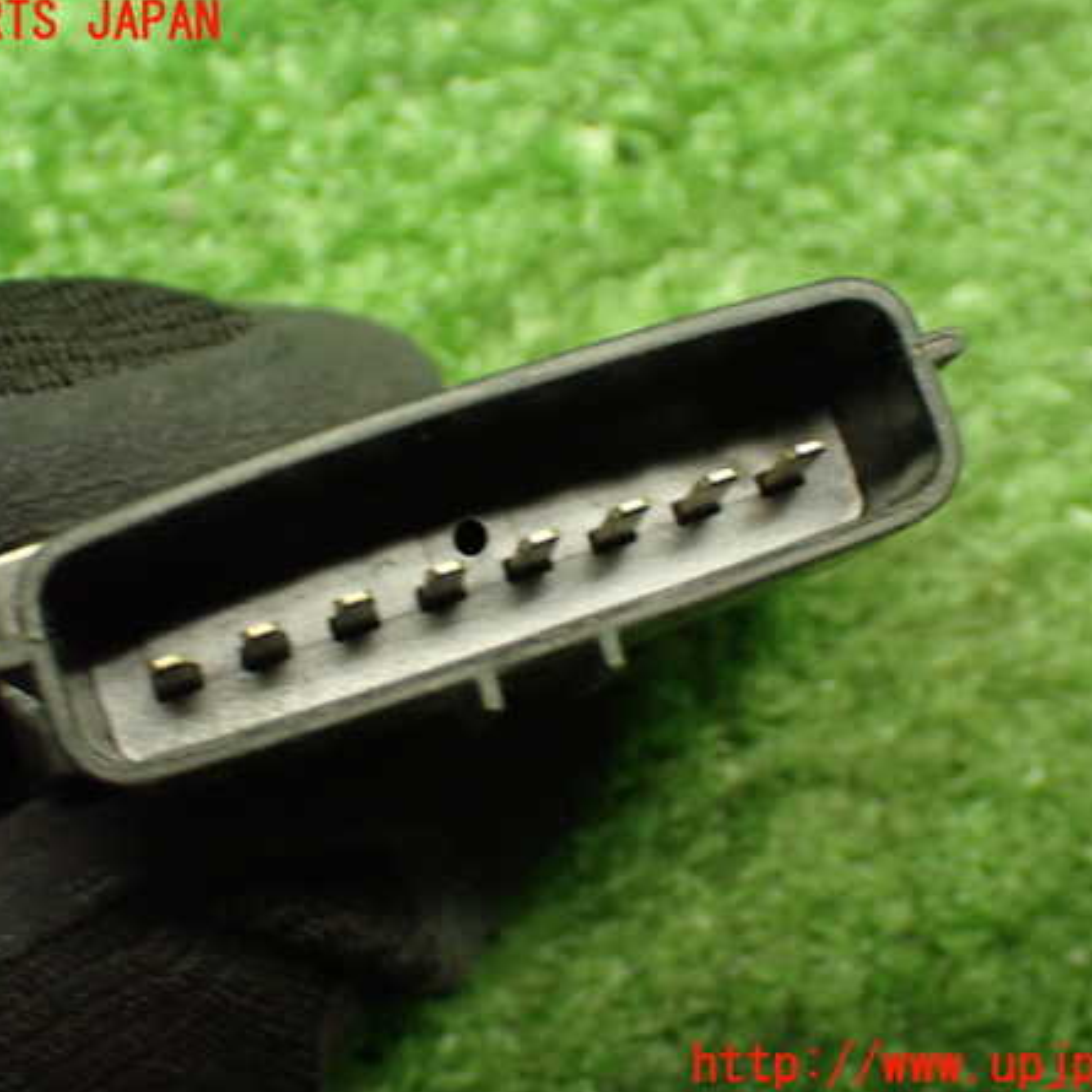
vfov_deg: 30.6
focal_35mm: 56
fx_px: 1999
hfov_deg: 30.6
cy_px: 545
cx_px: 510
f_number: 3.1
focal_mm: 8.4
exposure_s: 1/50
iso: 1000
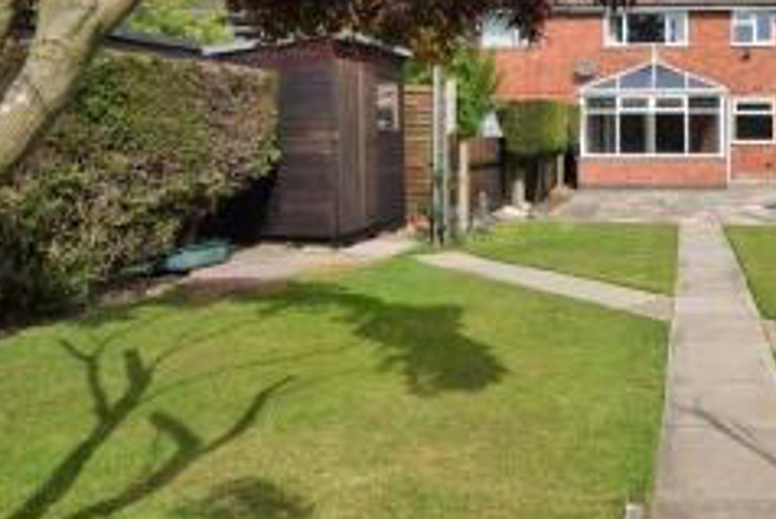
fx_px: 647
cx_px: 646
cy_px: 106
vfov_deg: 41.8
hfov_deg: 56.3
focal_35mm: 30
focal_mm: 10
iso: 200
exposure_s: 1/400
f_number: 9
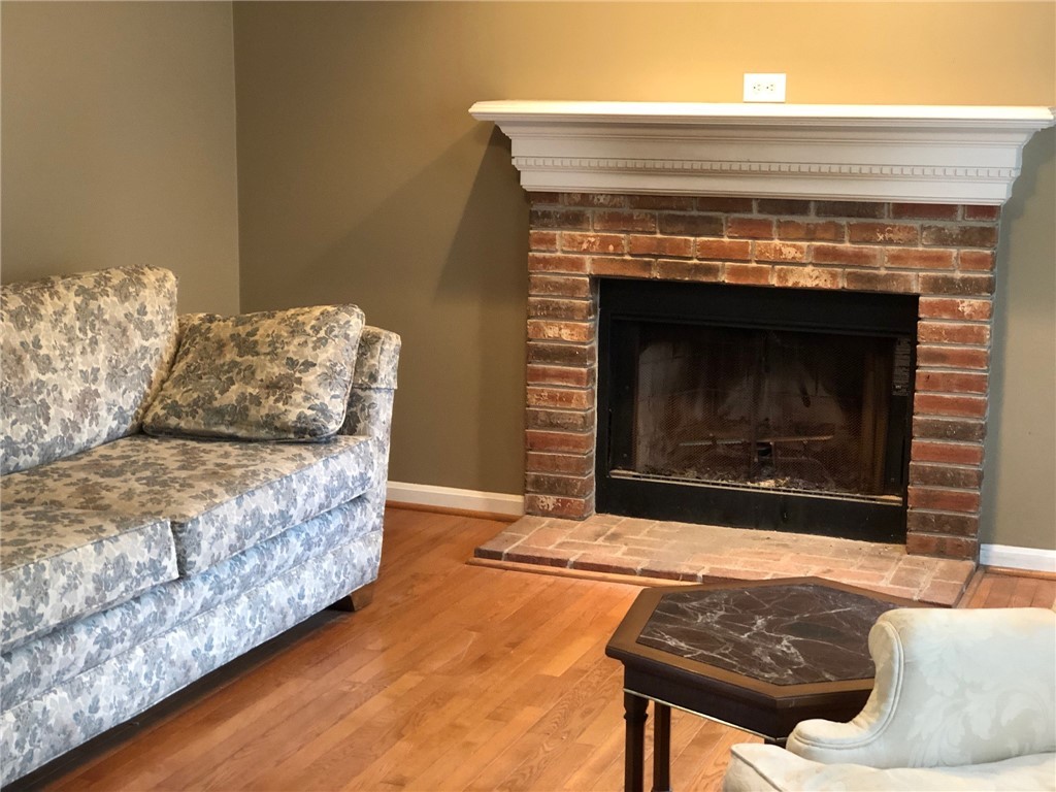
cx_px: 528
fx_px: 1739
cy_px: 396
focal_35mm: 57
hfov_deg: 33.8
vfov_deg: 25.7
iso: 500
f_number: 2.8
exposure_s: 1/60
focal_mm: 6.6
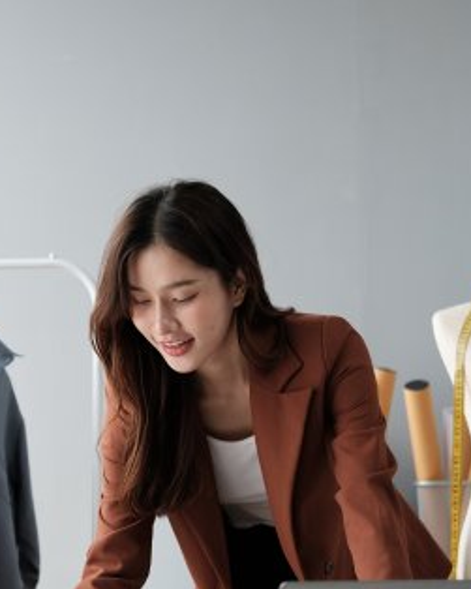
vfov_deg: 19.7
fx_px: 1691
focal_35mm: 97
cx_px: 218
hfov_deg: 15.9
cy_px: 377
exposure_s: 1/500
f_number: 2
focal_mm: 35
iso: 250
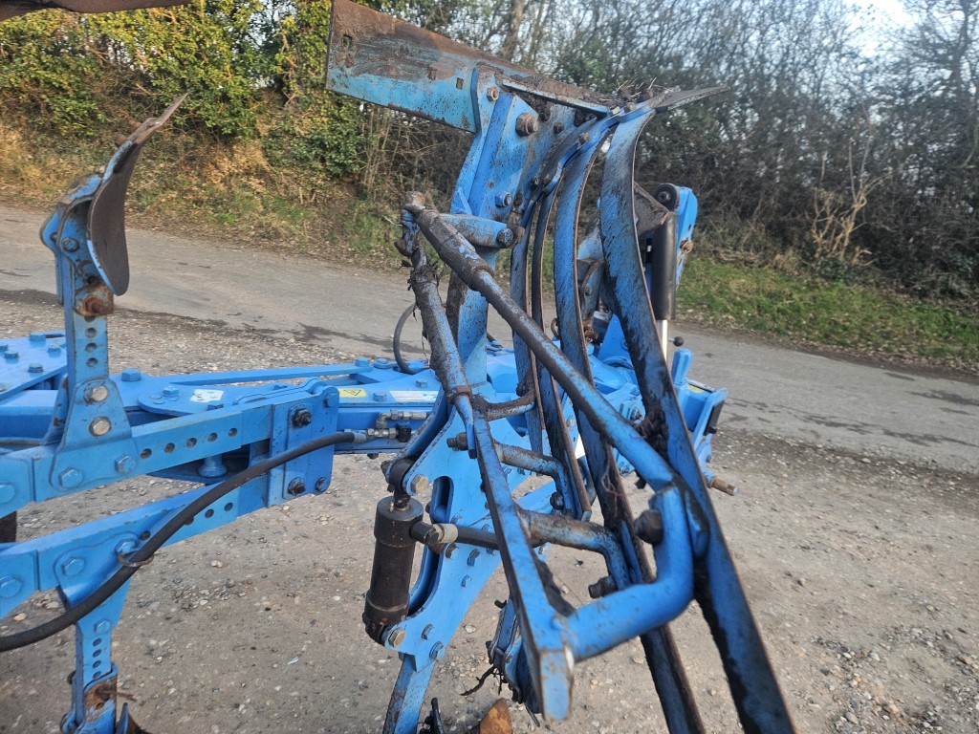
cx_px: 490
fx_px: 650
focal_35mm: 23
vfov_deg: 58.9
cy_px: 367
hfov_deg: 73.9
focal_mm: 5.4
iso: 64
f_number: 1.8
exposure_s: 1/129
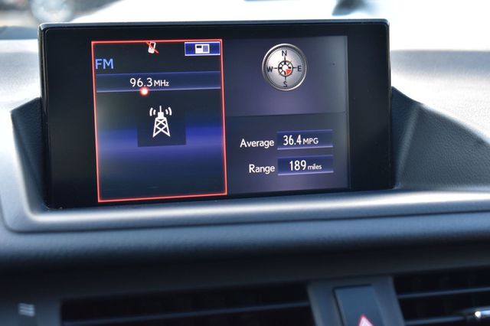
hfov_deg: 24.6
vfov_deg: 16.5
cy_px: 163
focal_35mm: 82
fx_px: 1122
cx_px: 245
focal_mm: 55
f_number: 7.1
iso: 400
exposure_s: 1/25
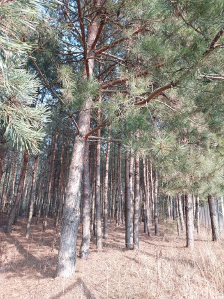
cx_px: 112
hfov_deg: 58.9
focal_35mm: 23
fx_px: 198
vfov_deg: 73.9
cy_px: 150
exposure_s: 1/120
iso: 40
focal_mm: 5.06
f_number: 1.8
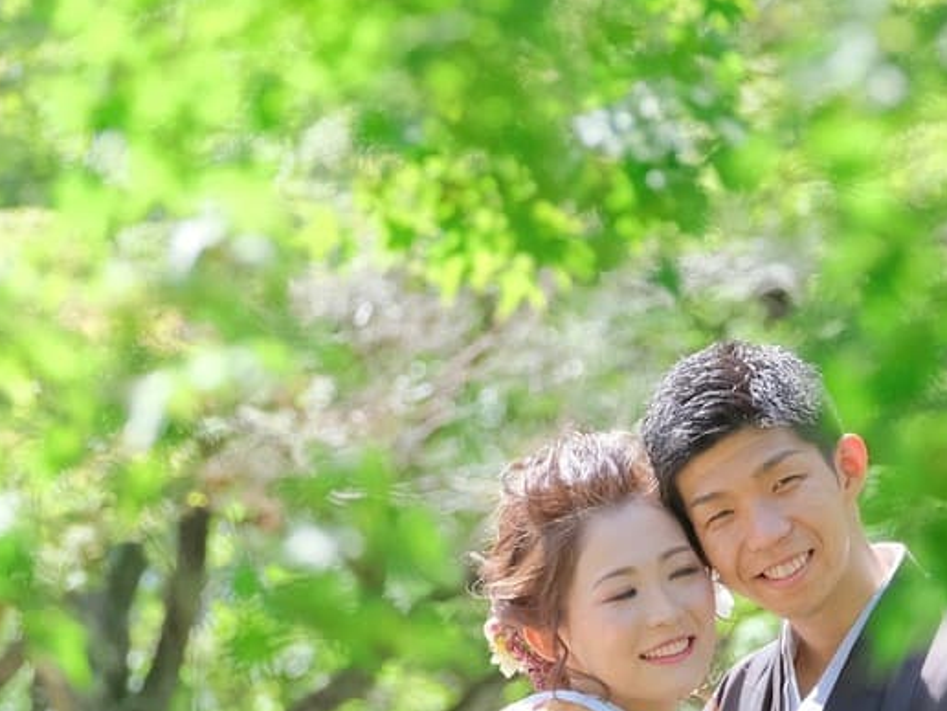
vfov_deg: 5.2
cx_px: 587
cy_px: 463
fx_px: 7852
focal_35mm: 287
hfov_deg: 6.9
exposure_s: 1/2000
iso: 1600
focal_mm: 71.5
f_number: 2.8
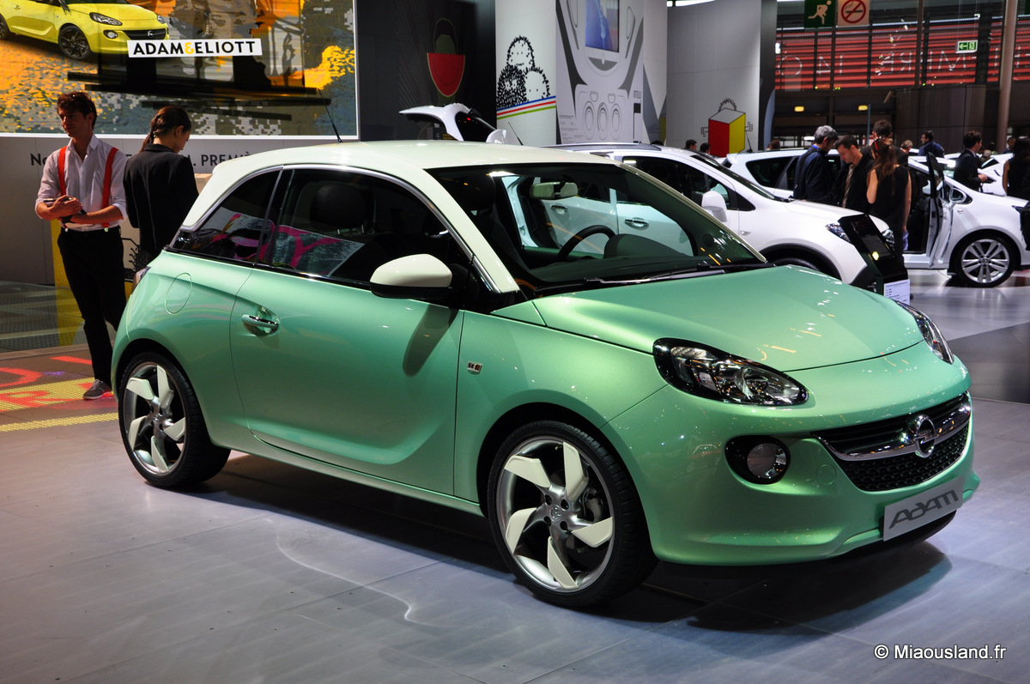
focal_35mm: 45
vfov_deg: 29.8
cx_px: 515
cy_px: 342
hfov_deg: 43.7
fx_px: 1286
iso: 320
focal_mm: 30
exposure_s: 1/60
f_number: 8
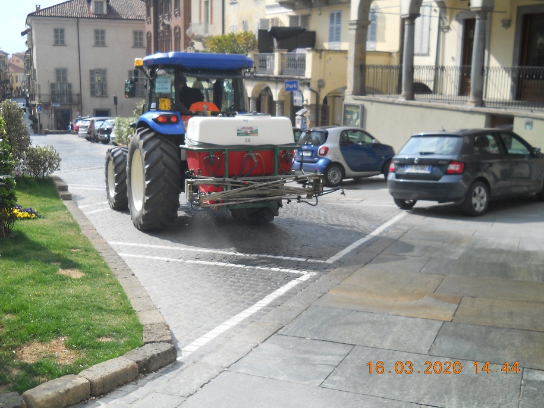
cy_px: 204
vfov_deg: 35.1
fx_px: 644
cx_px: 272
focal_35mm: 41
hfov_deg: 45.8
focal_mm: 6.72
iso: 80
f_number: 5.5
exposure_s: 1/200
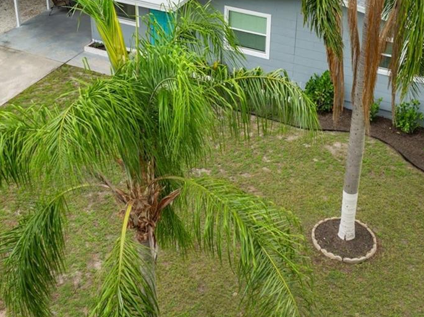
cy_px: 61
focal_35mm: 56
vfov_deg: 25.6
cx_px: 194
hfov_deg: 34.4
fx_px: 685
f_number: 2.8
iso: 120
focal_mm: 12.29
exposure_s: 1/500
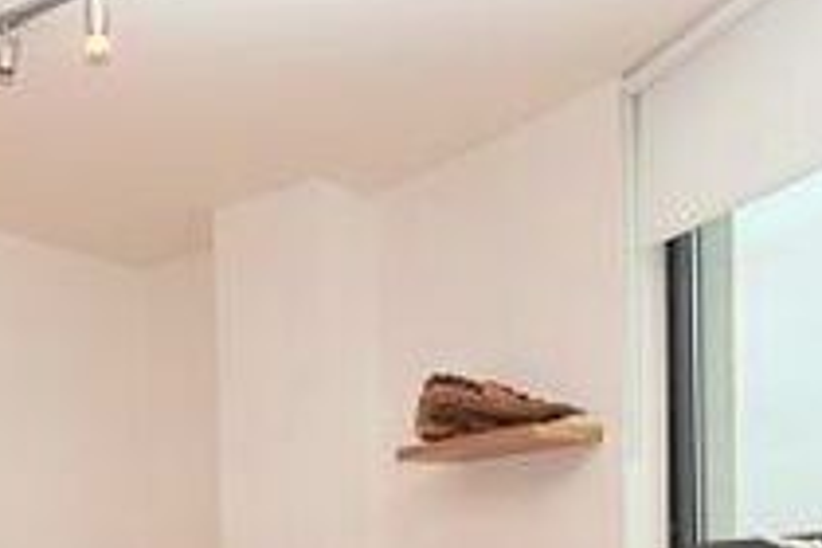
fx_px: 1142
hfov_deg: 37.9
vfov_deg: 24.7
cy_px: 634
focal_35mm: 50
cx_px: 145
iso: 800
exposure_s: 1/125
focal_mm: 10
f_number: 5.6
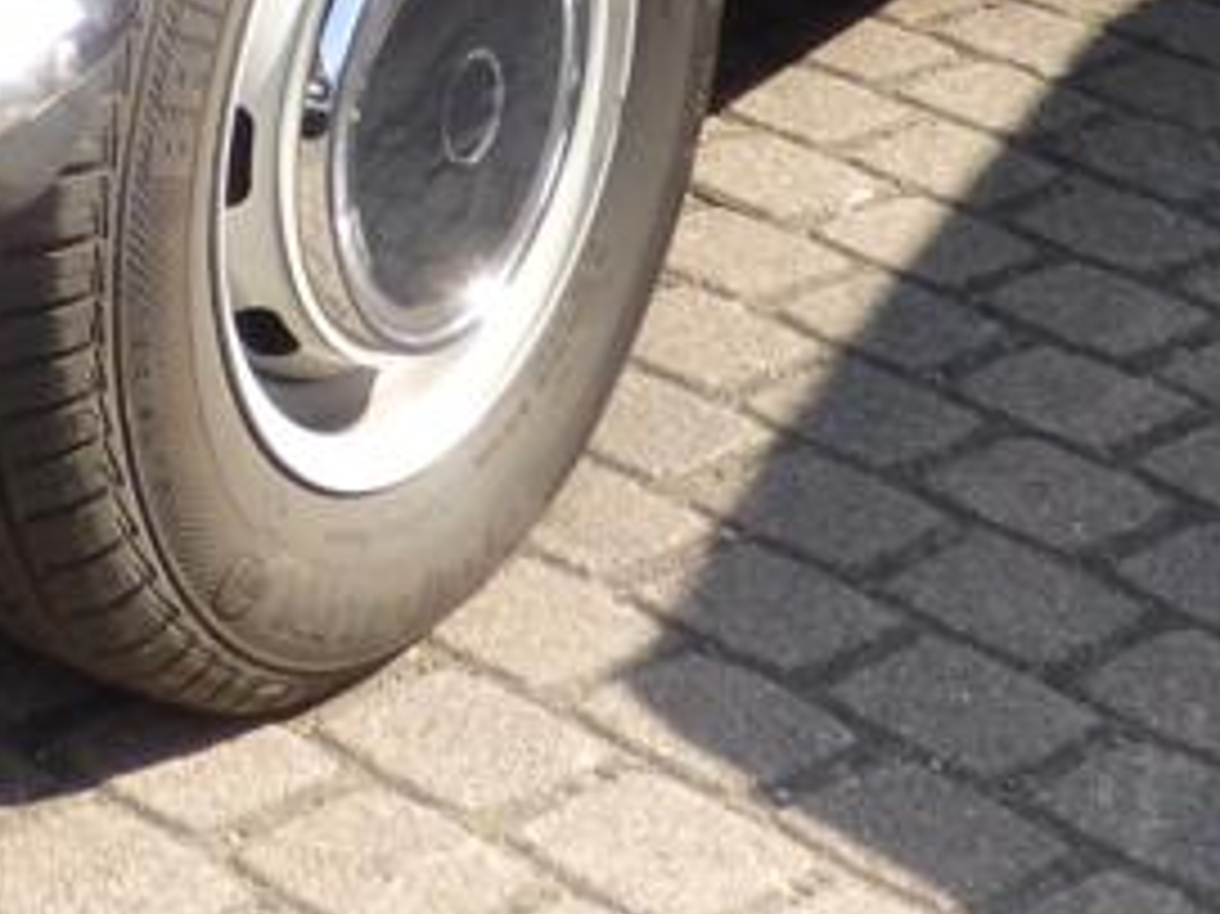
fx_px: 4685
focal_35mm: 133
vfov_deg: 10.1
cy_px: -1054
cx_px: -252
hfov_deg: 14.4
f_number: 3.3
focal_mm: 5.5
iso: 100
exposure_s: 1/320
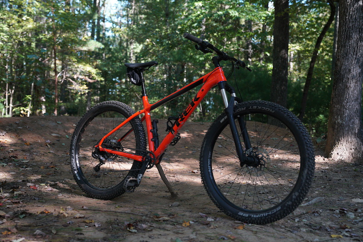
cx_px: 182
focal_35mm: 44
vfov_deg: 30.5
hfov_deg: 44.5
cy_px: 121
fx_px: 444
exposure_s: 1/60
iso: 2000
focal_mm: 44
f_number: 3.5
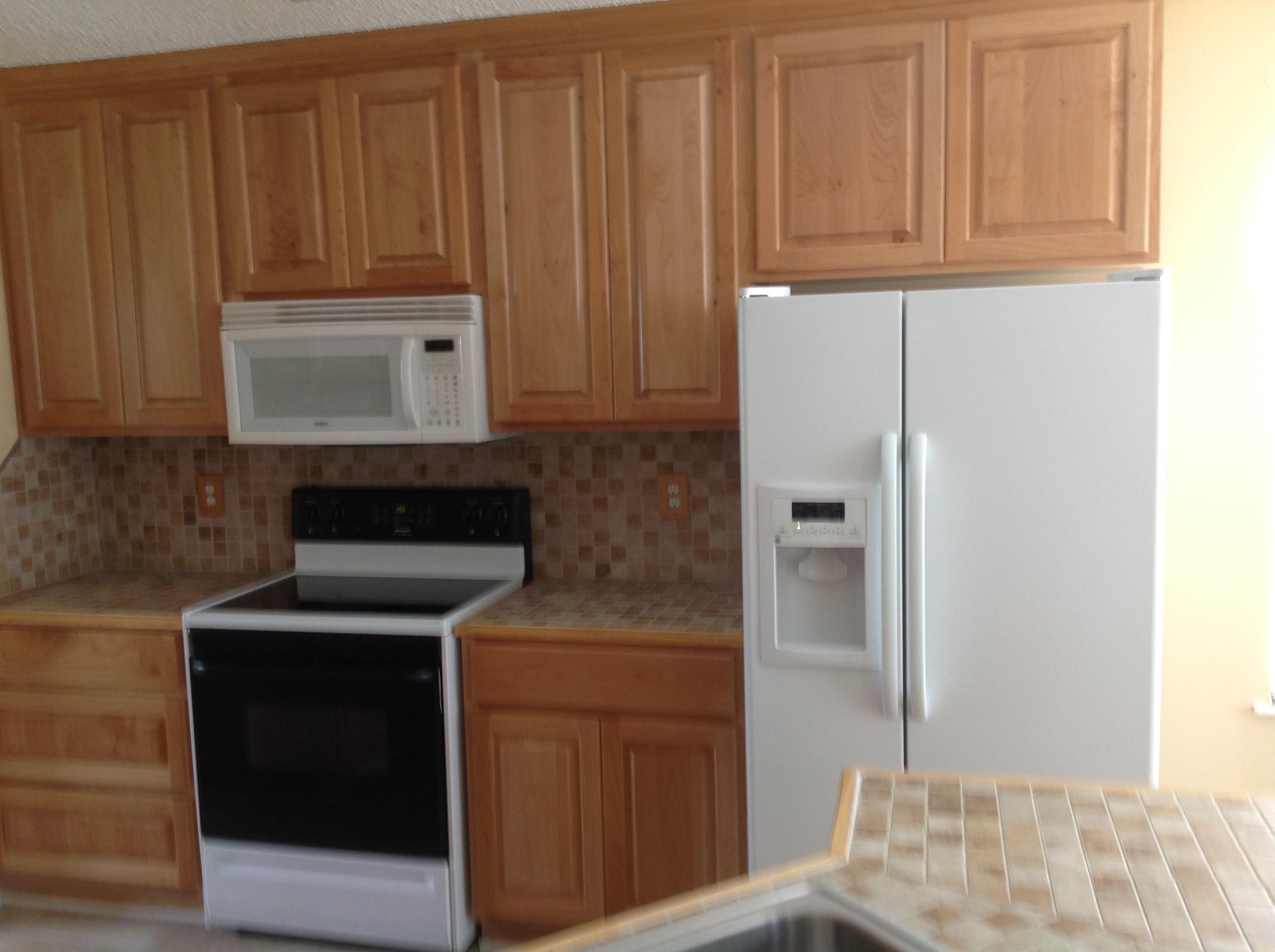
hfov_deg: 52.7
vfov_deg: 40.6
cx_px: 638
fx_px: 1287
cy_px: 476
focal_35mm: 35
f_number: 2.4
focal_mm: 4.28
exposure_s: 1/15
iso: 64
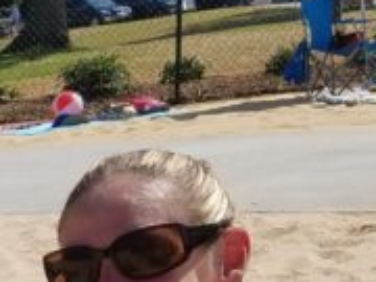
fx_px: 1608
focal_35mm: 148
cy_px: 403
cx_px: -368
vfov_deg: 9.8
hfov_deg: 11.9
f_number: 1.7
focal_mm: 4.2
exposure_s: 1/4112
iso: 50
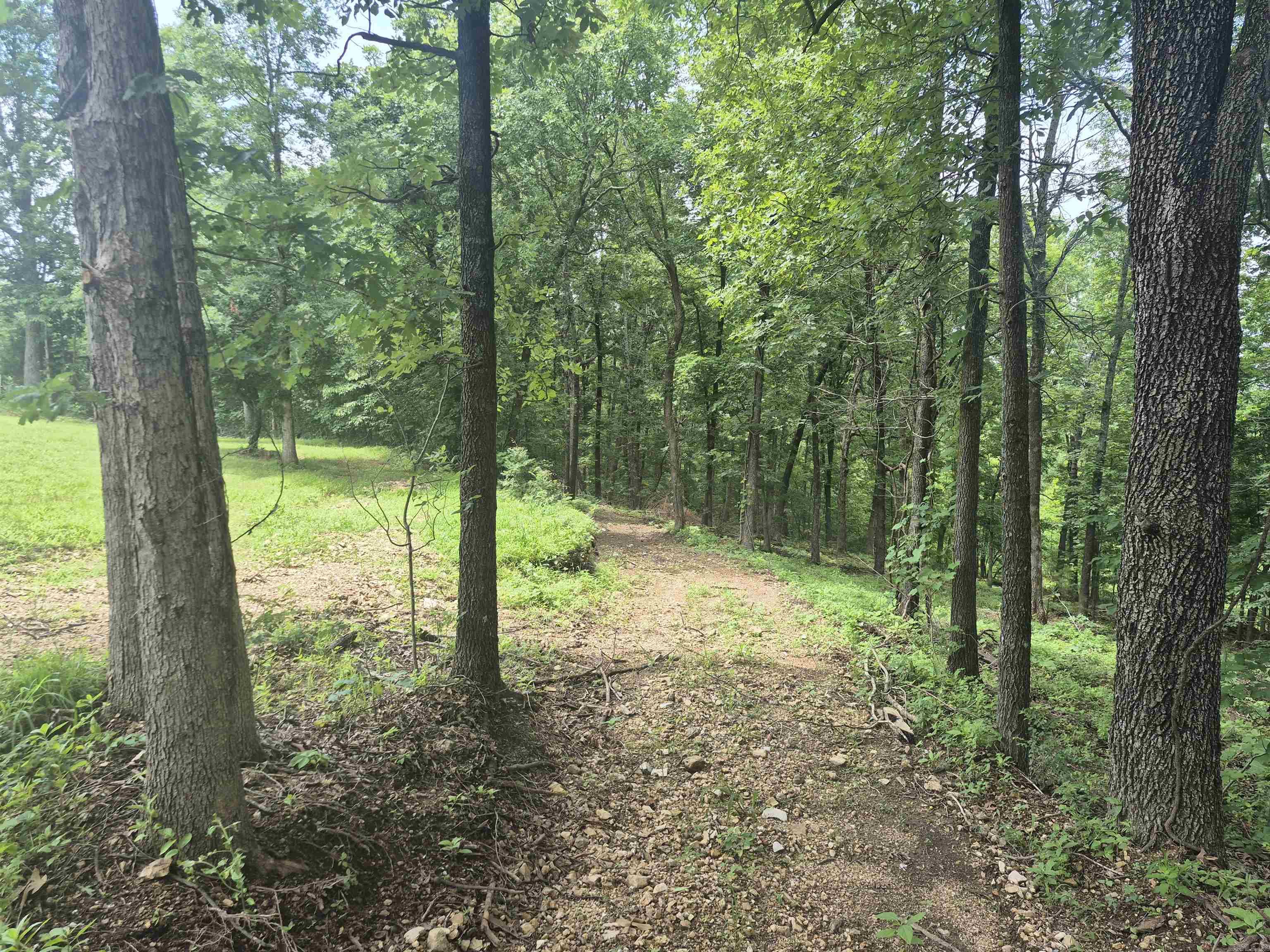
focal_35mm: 23
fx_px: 844
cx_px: 635
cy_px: 476
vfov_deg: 58.9
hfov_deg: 73.9
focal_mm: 5.4
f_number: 1.8
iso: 25
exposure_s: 1/260
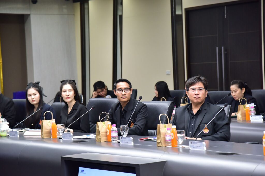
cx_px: 132
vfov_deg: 11.4
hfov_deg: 17.1
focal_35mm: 120
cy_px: 88
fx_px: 883
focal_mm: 120
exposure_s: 1/100
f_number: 5
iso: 2000
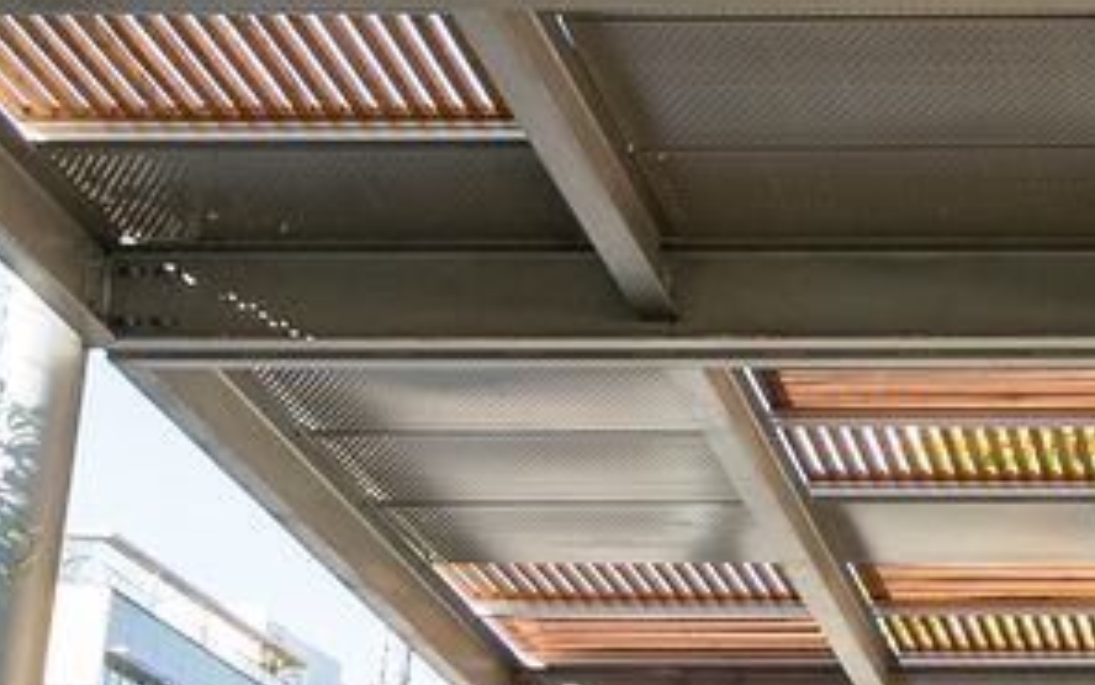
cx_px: 1698
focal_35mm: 127
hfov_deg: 15.1
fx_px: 3790
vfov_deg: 9.9
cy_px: -481
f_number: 8
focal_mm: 24
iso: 250
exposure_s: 1/125
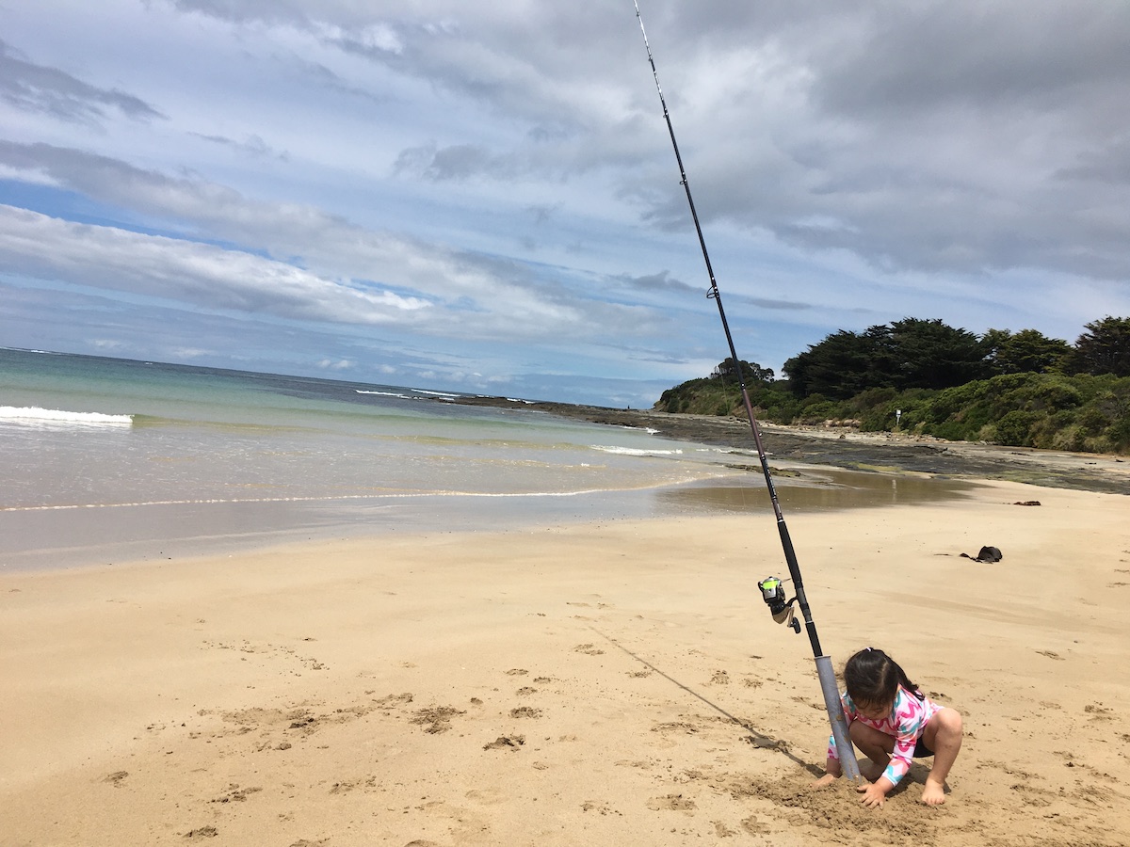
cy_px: 424
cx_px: 565
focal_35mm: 29
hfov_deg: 61.7
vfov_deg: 48.2
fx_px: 947
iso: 25
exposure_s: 1/3497
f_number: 2.2
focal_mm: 4.15
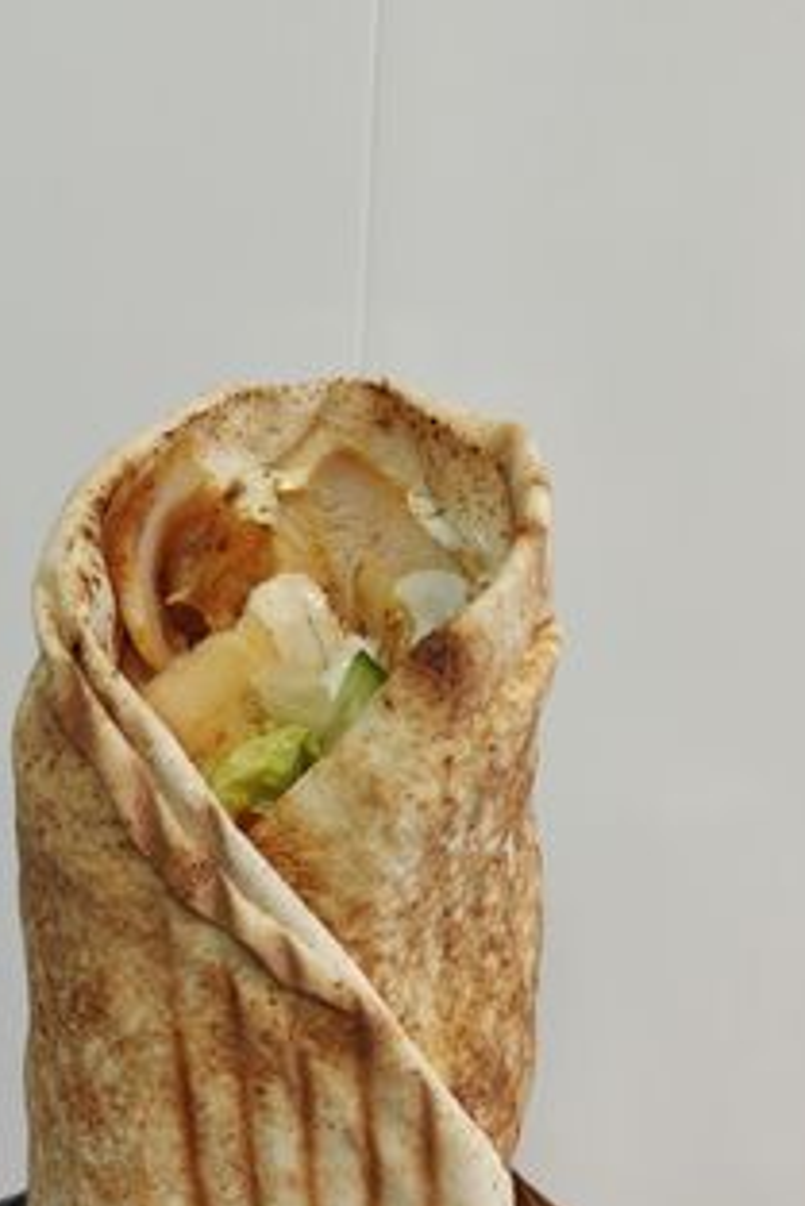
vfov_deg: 55.8
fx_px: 1139
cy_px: 630
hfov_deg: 38.9
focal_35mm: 34
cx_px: 370
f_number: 1.8
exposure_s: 1/50
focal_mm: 5.59
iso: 250
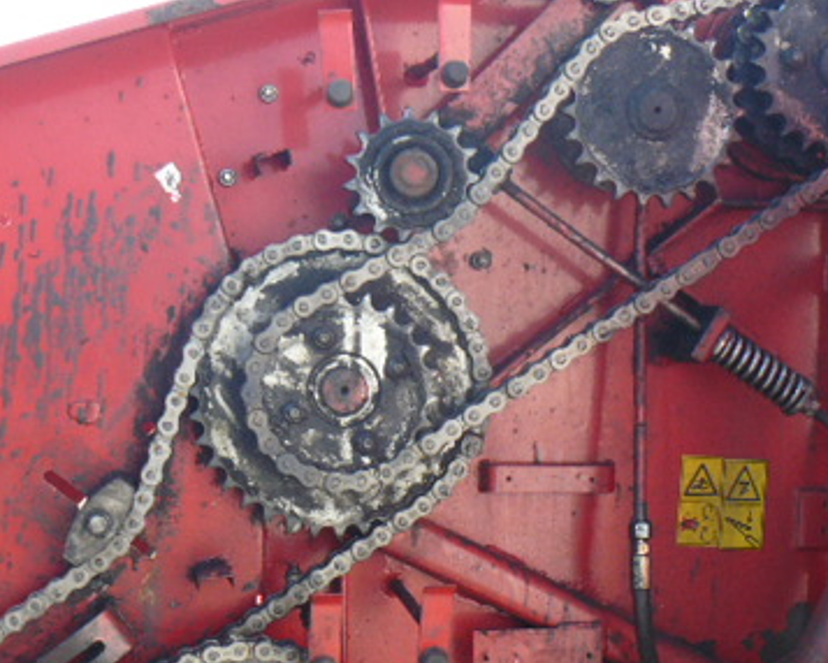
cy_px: 496
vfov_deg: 24.0
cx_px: 278
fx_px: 1545
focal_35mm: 63
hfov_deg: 29.8
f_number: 4
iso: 100
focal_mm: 6
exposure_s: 1/100
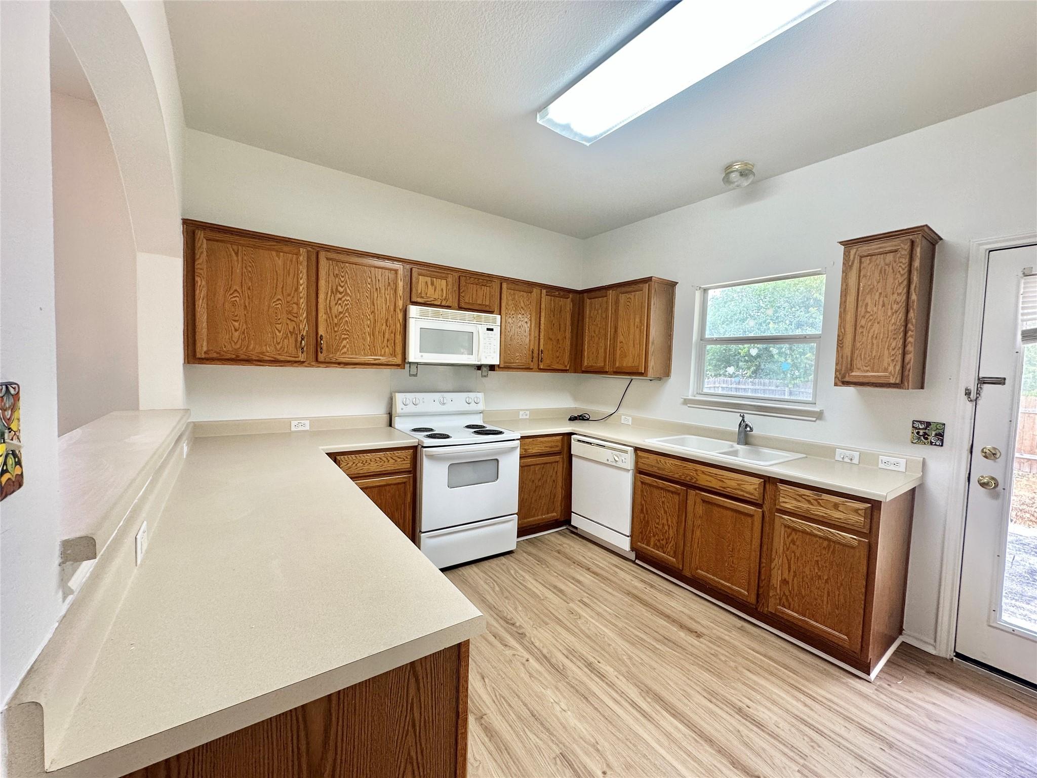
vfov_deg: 85.7
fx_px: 419
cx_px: 518
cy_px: 389
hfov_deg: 102.1
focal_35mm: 14
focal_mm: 2.22
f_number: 2.2
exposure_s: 1/120
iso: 125
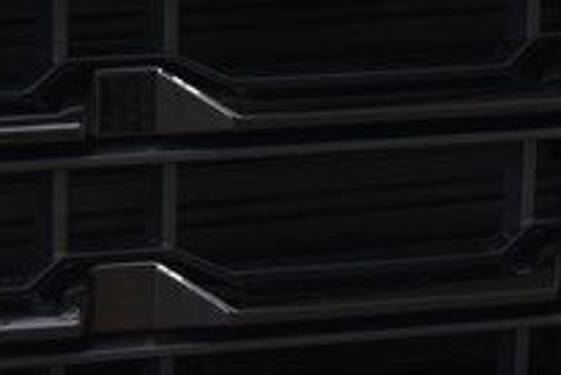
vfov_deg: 4.4
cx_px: 561
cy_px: -78
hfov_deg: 6.5
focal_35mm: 315
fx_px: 4912
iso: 640
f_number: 6.3
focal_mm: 42
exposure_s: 1/15
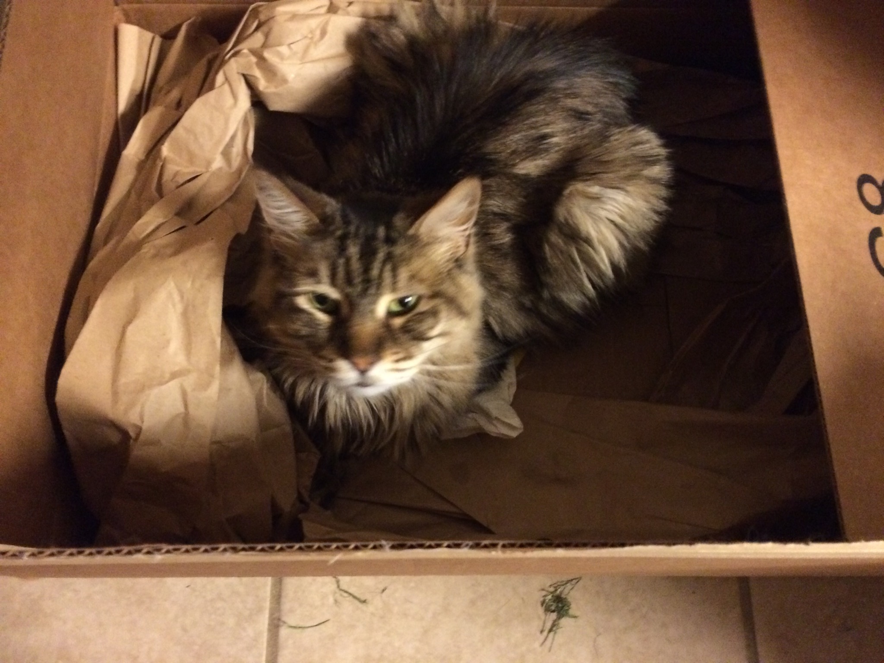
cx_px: 442
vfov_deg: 48.2
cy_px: 332
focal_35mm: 29
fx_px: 741
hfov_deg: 61.7
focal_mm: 4.15
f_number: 2.2
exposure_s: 1/15
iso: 500
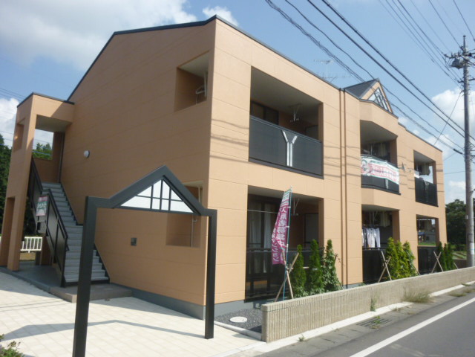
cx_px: 238
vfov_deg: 54.9
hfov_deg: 69.4
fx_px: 343
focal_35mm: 25
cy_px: 178
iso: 200
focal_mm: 4.5
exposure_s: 1/250
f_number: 10
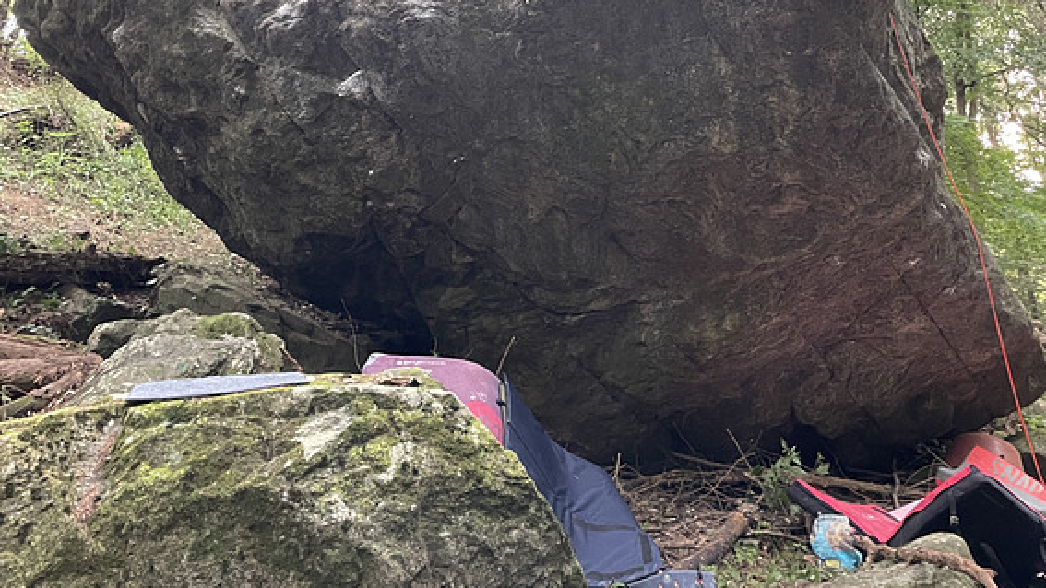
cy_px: -28
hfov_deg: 52.8
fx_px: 1054
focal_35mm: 38
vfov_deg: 28.8
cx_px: 522
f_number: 1.6
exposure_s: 1/60
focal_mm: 4.2
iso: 400
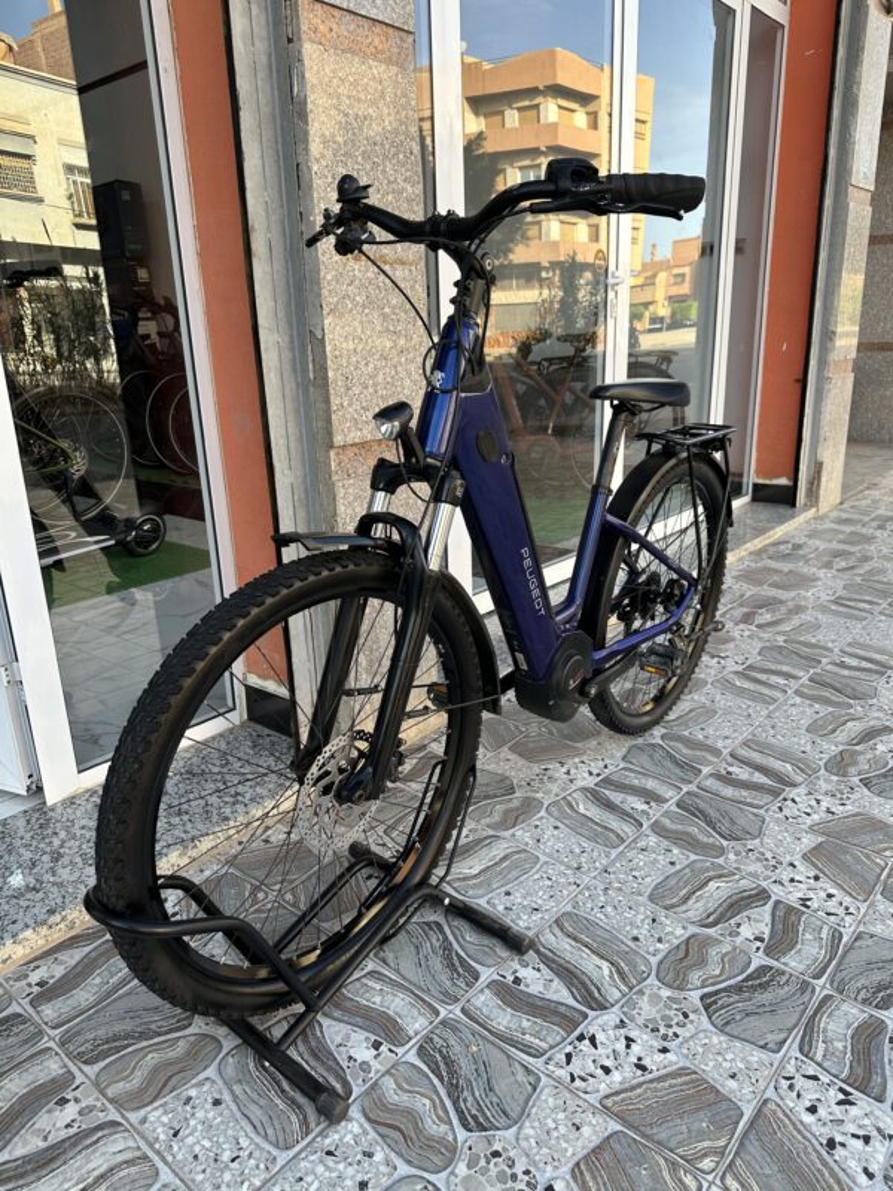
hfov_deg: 56.8
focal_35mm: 24
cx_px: 446
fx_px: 826
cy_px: 596
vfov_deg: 71.6
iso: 80
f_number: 1.78
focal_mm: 6.86
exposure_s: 1/421
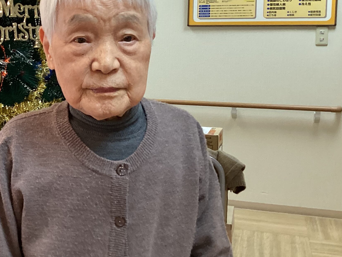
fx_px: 603
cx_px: 17
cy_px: 82
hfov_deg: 30.0
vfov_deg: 23.9
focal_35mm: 61
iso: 200
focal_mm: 3.3
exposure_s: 1/60
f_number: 2.4
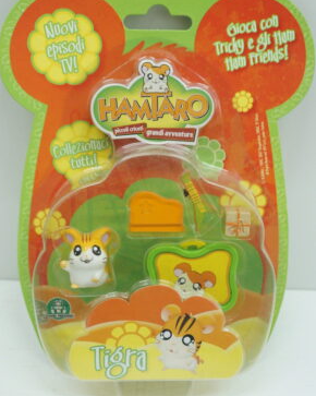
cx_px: 155
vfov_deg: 43.8
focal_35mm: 42
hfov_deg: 35.6
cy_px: 207
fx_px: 491
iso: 2000
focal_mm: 24
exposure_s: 1/60
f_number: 5.6
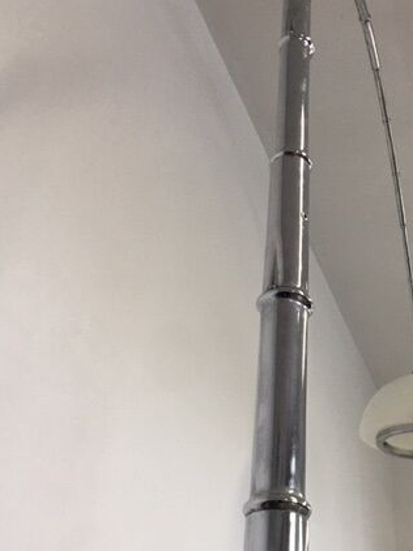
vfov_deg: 42.7
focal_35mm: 44
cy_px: 333
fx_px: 701
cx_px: 269
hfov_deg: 32.6
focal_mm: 4.15
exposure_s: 1/33
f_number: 2.2
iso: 50
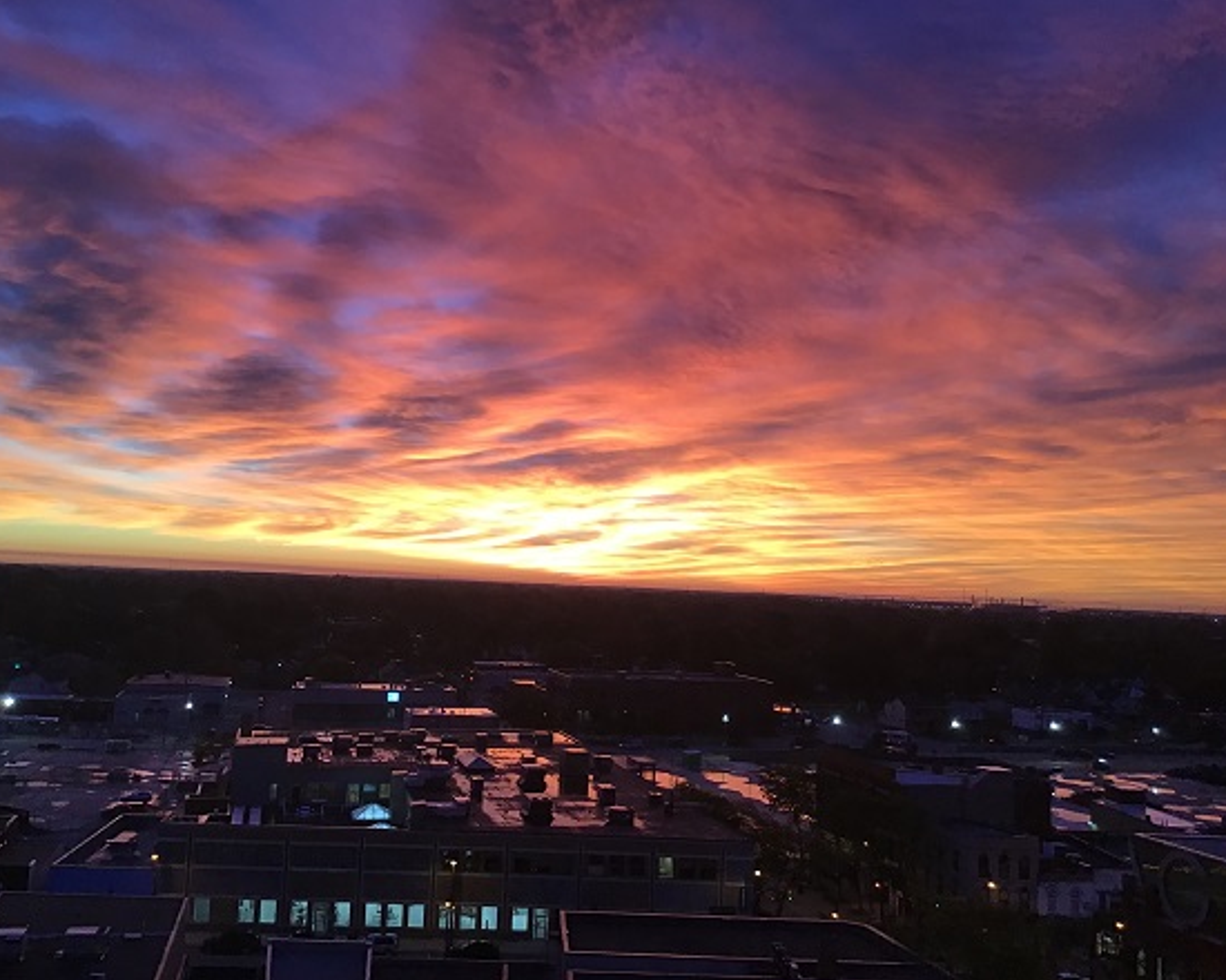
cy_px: 483
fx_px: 1197
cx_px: 571
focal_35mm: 33
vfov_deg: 44.5
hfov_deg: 54.2
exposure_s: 1/40
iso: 25
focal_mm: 3.3
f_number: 2.4
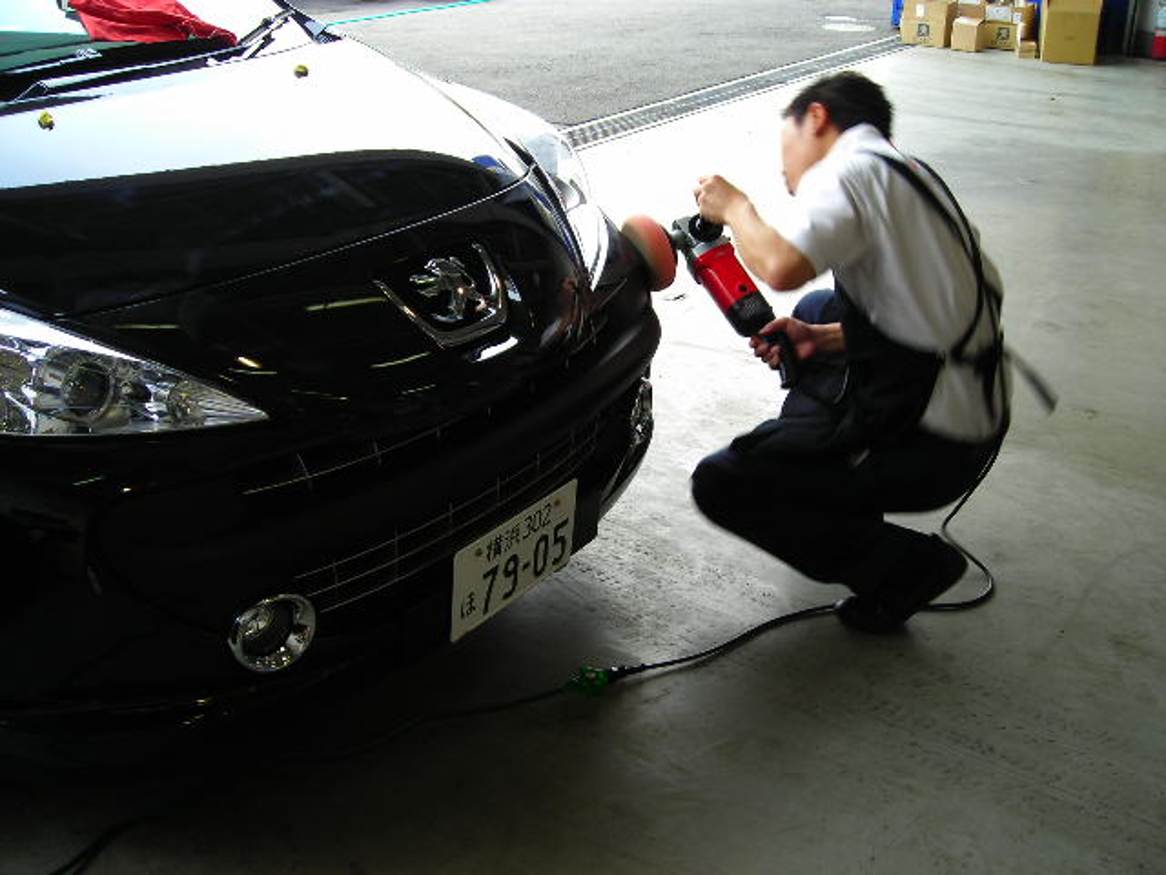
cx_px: 583
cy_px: 438
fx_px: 1381
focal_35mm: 41
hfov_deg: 45.8
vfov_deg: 35.1
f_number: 3.3
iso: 50
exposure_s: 1/36.1
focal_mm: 6.8
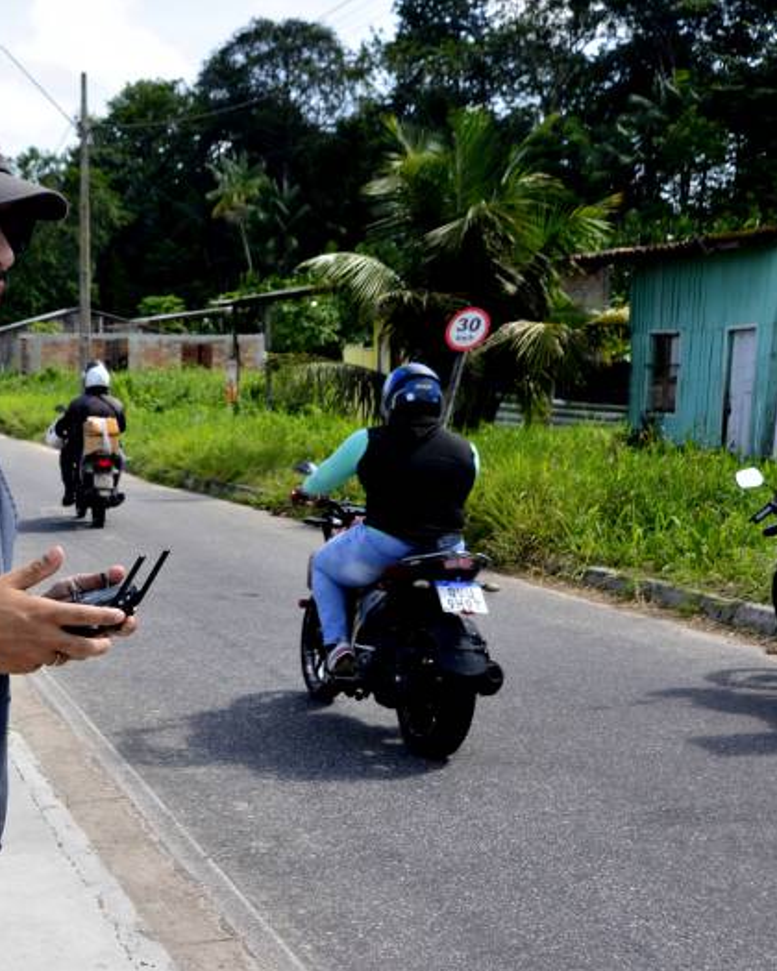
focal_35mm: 60
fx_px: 1725
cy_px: 489
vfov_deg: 31.5
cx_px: 70
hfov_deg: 24.6
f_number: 13
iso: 800
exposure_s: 1/640
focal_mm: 42
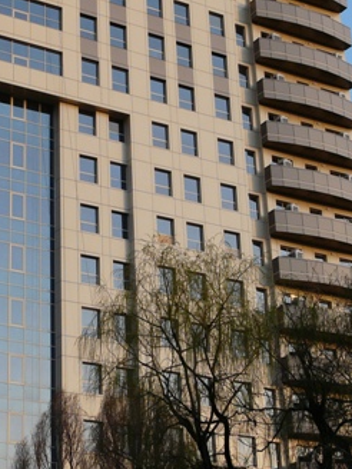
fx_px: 1247
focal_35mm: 92
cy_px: 177
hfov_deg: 16.0
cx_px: 133
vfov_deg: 21.3
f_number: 4.5
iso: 100
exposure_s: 1/250
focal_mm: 7.5
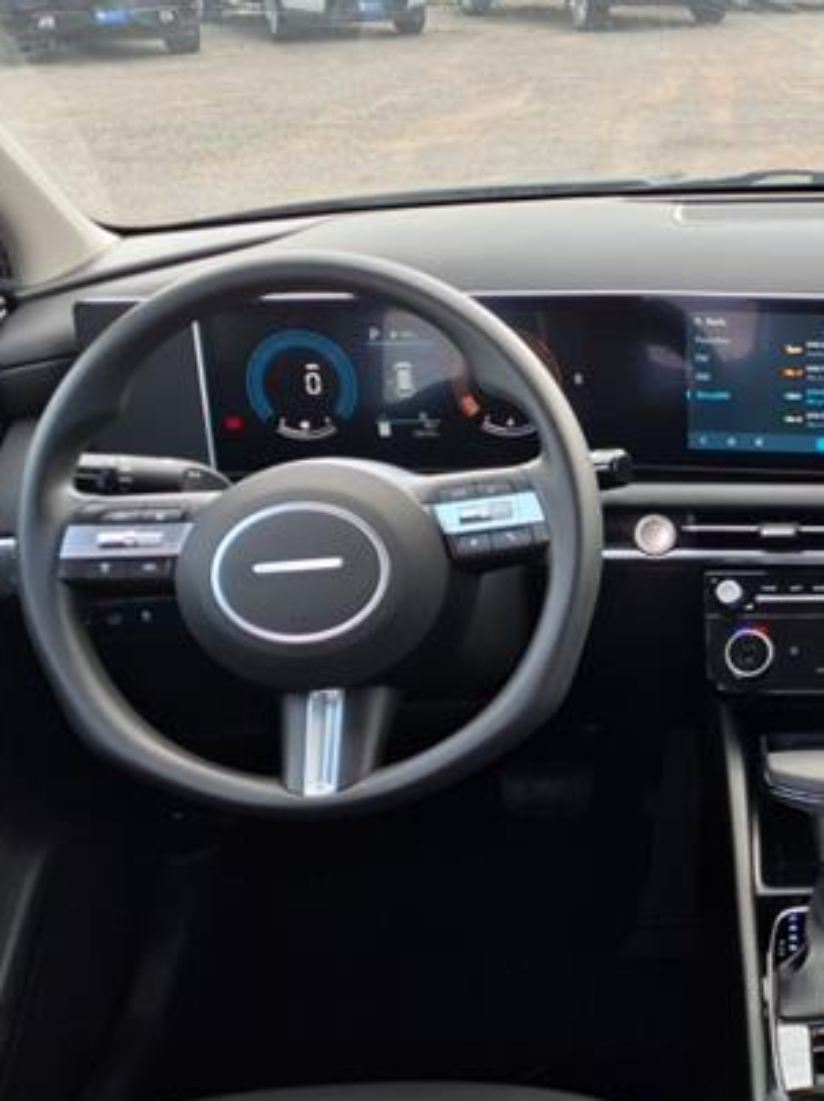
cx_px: 857
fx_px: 1366
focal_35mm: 43
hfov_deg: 30.7
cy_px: 559
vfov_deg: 43.9
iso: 40
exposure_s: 1/128
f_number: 1.9
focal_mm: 3.58
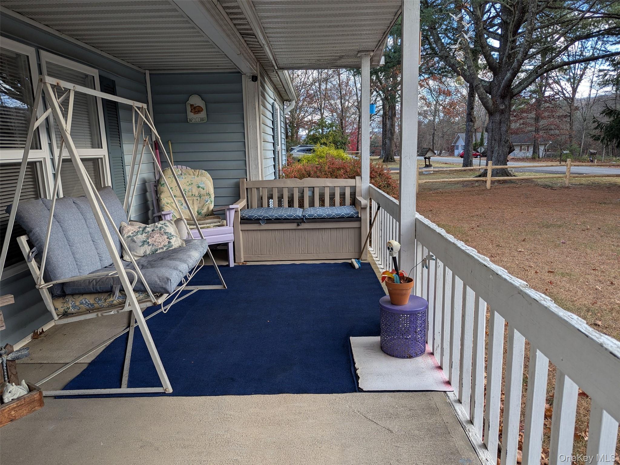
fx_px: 430
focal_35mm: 24
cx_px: 310
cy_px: 232
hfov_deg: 71.6
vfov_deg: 56.8
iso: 36
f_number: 1.85
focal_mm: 6.81
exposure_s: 1/225
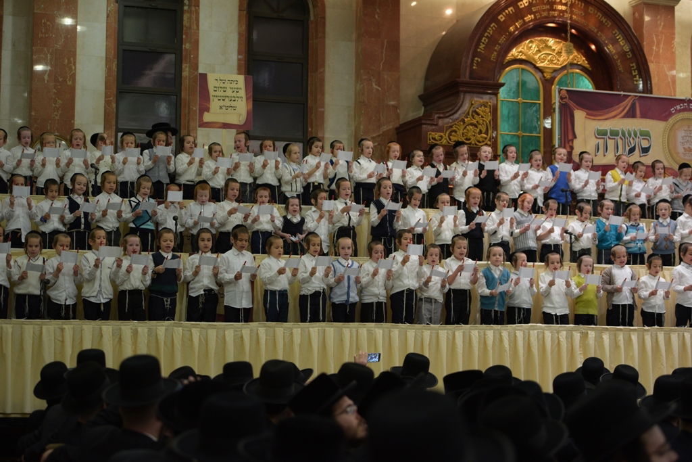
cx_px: 346
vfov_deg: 19.5
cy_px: 231
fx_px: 1346
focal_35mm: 70
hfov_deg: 28.8
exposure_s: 1/125
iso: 500
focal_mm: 70
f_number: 2.8
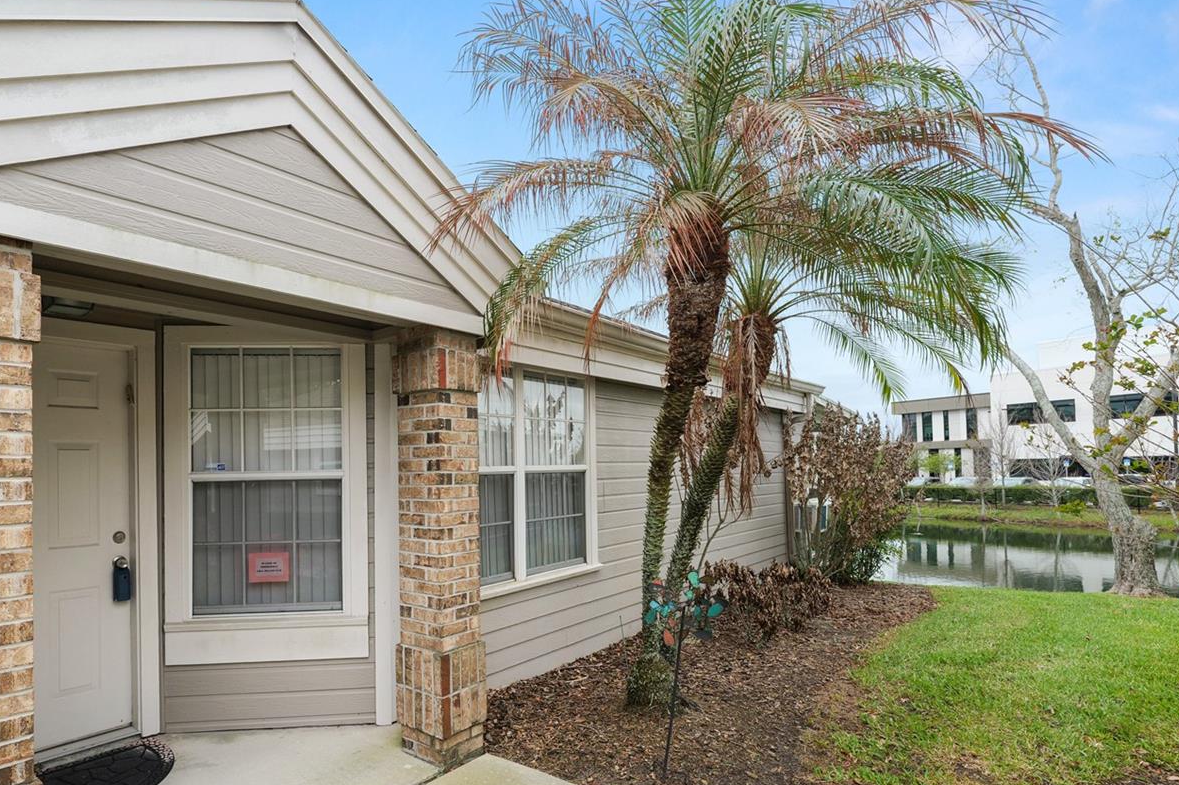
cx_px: 457
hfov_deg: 85.6
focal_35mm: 19
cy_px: 462
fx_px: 622
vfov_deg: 64.0
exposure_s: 1/125
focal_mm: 14
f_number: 10
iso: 250
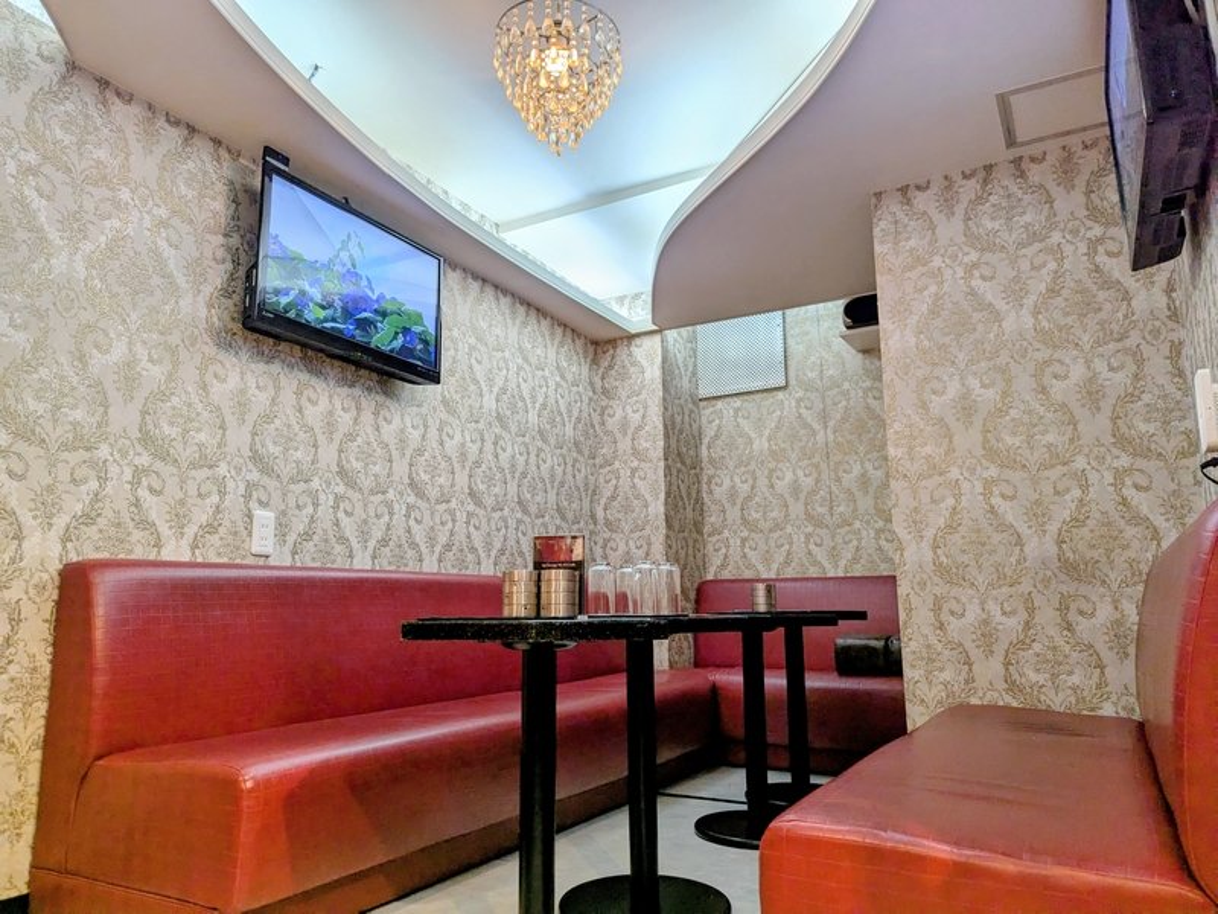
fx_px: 844
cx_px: 609
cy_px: 457
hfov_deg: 71.6
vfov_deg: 56.8
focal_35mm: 24
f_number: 1.85
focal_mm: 6.81
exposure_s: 1/38.8
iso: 116
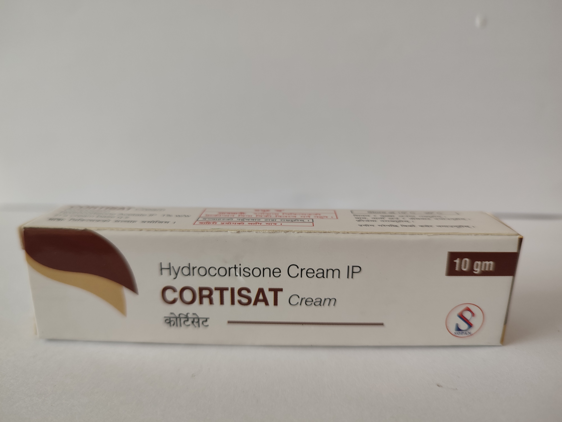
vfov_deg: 56.8
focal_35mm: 24
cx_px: 281
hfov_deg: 71.6
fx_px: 390
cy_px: 211
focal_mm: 5.89
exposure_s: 1/33
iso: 452
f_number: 1.89
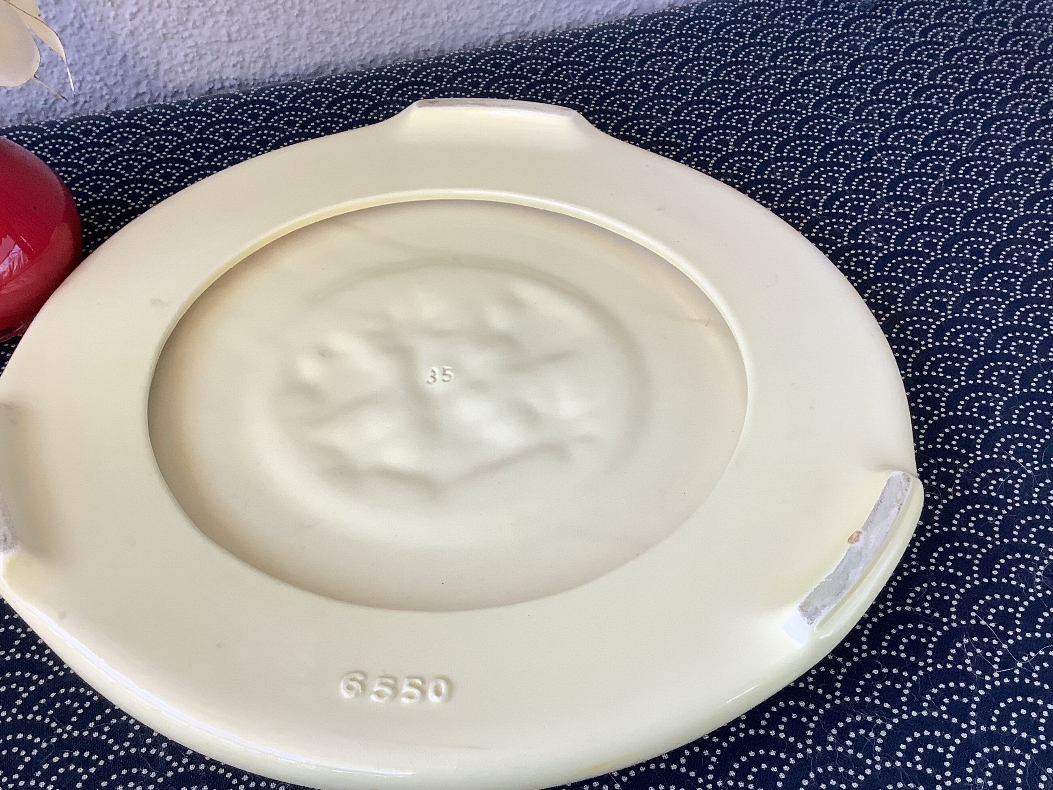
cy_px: 401
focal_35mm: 39
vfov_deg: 36.8
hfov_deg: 47.8
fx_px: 1186
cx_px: 467
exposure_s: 1/100
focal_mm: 3.3
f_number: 2.4
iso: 80
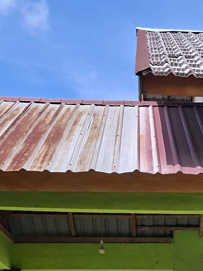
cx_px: 225
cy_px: 326
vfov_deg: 24.5
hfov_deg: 19.5
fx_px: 563
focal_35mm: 72
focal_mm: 5.54
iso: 50
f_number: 1.8
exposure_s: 1/2000
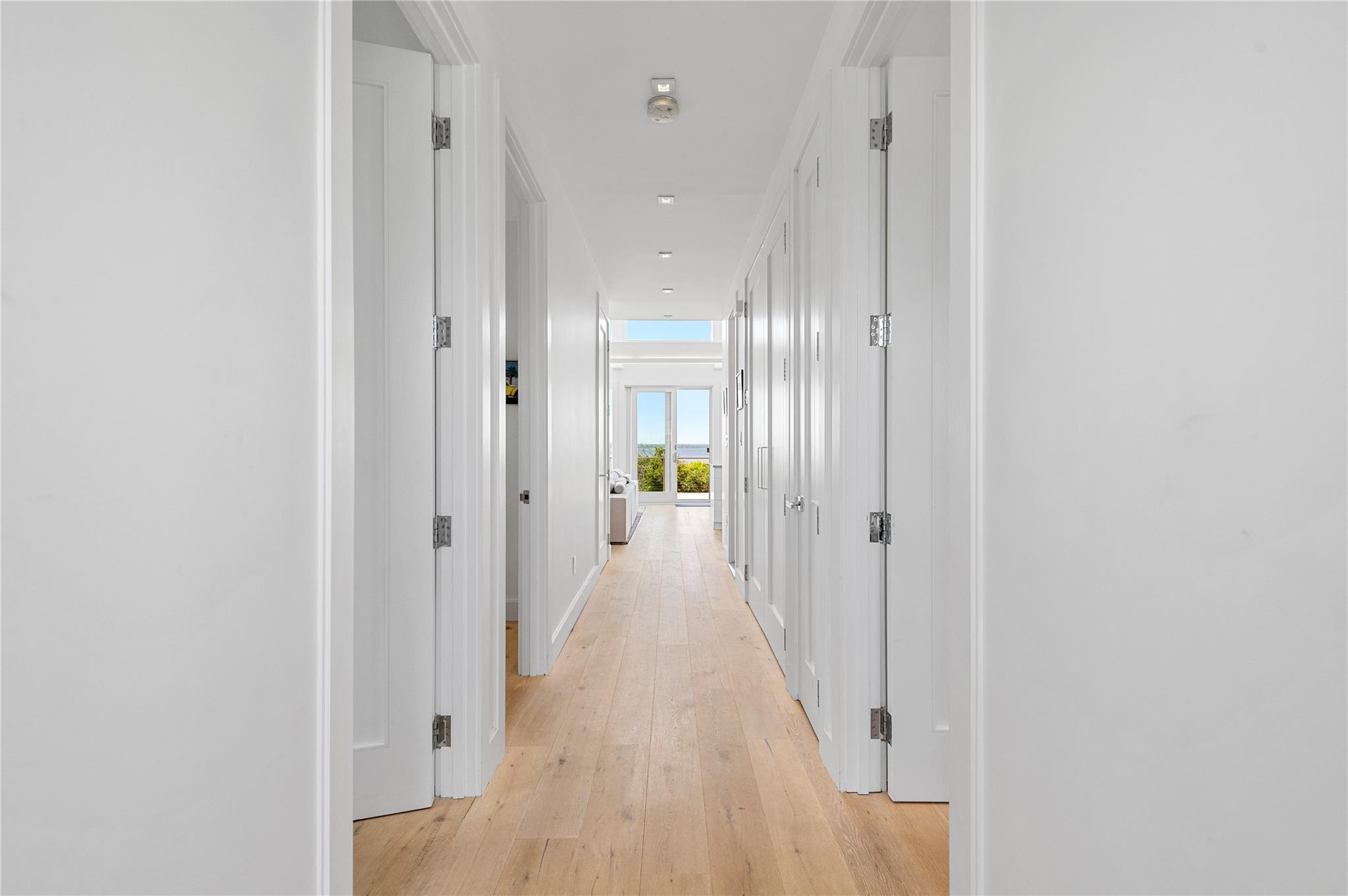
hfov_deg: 100.4
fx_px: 561
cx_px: 674
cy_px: 448
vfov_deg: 77.2
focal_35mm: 15
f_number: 8
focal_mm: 15
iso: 500
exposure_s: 1/80
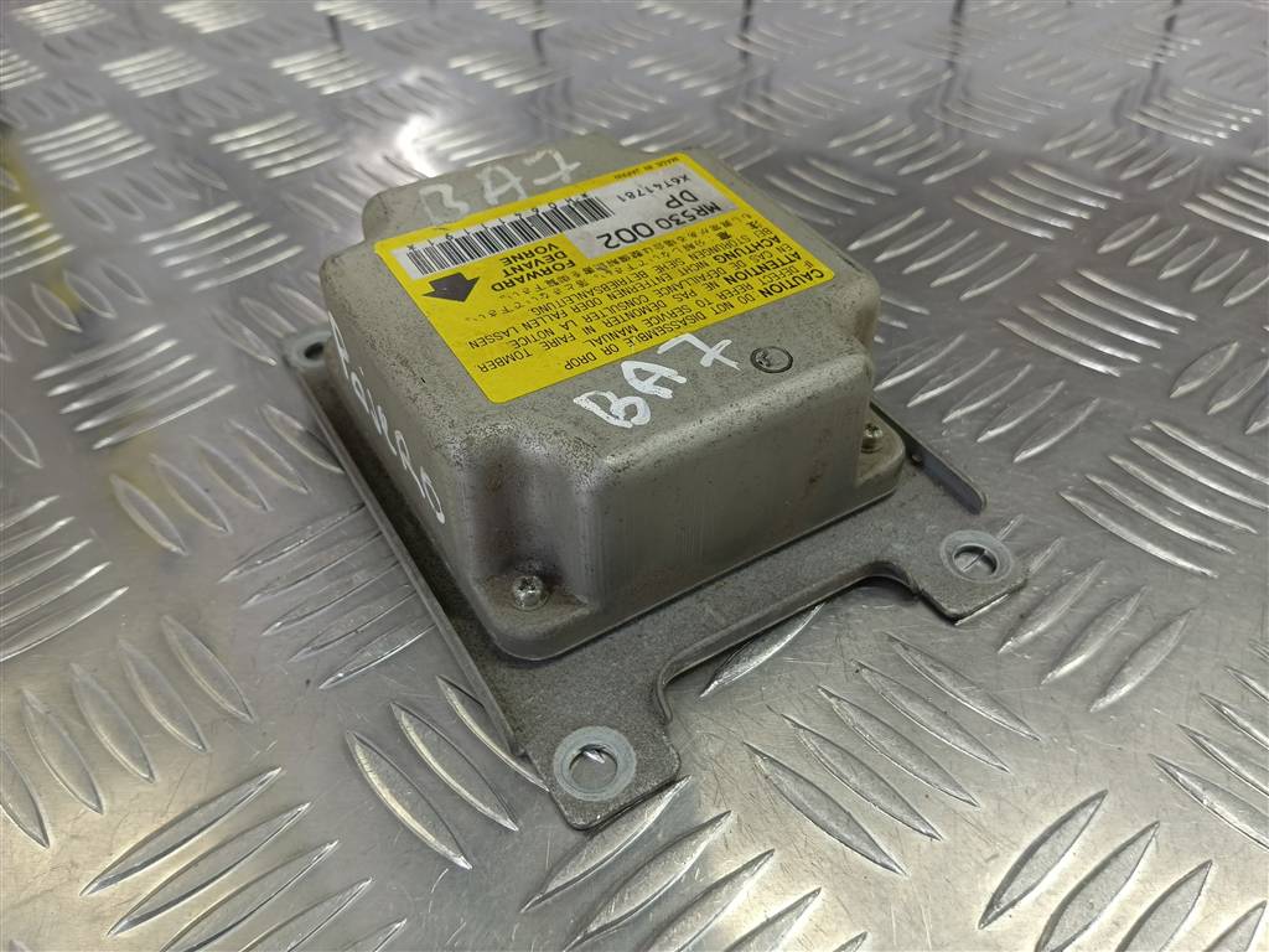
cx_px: 634
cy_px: 476
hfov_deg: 65.3
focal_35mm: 27
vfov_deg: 51.4
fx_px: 990
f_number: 1.6
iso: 96
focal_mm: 4.11
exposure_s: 1/50
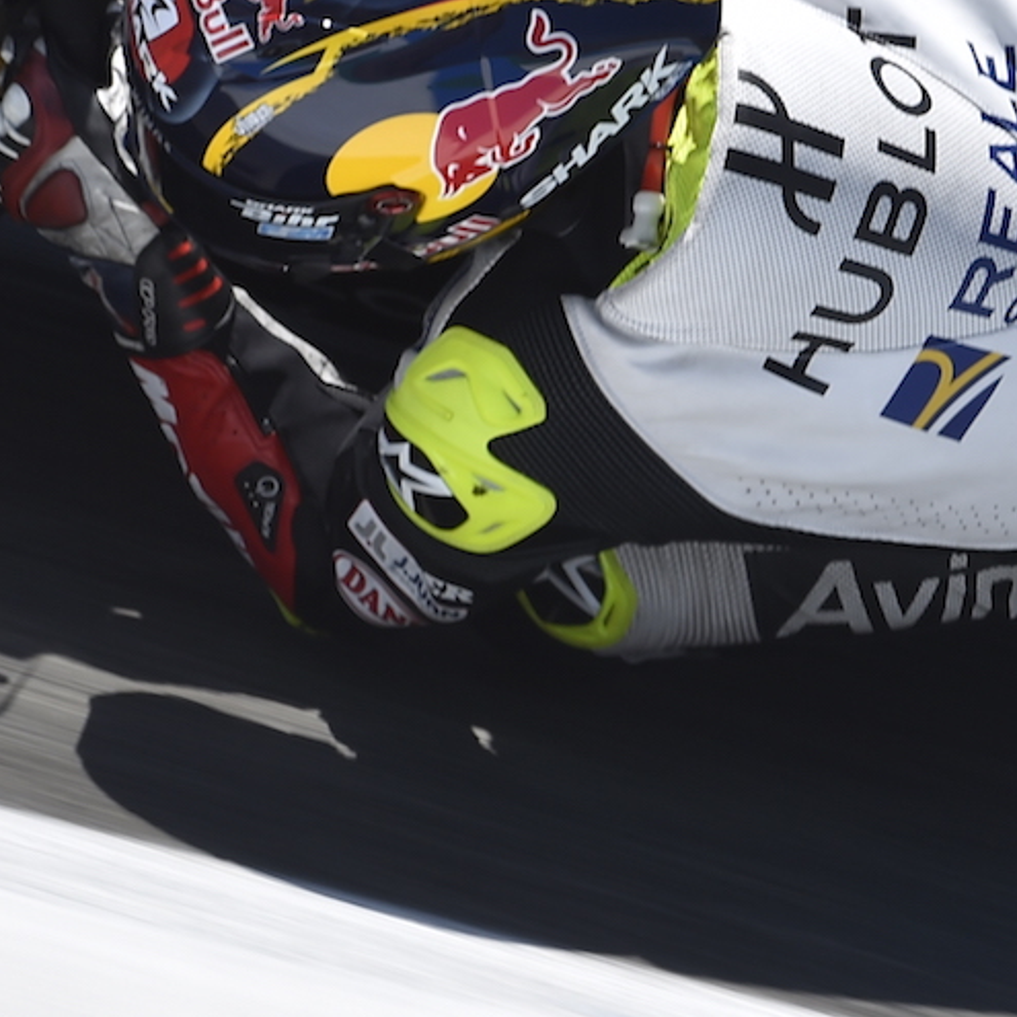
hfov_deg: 0.9
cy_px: 23
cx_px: 505
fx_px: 65747
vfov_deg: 0.9
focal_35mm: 1978
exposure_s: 1/500
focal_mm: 600
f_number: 8
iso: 100
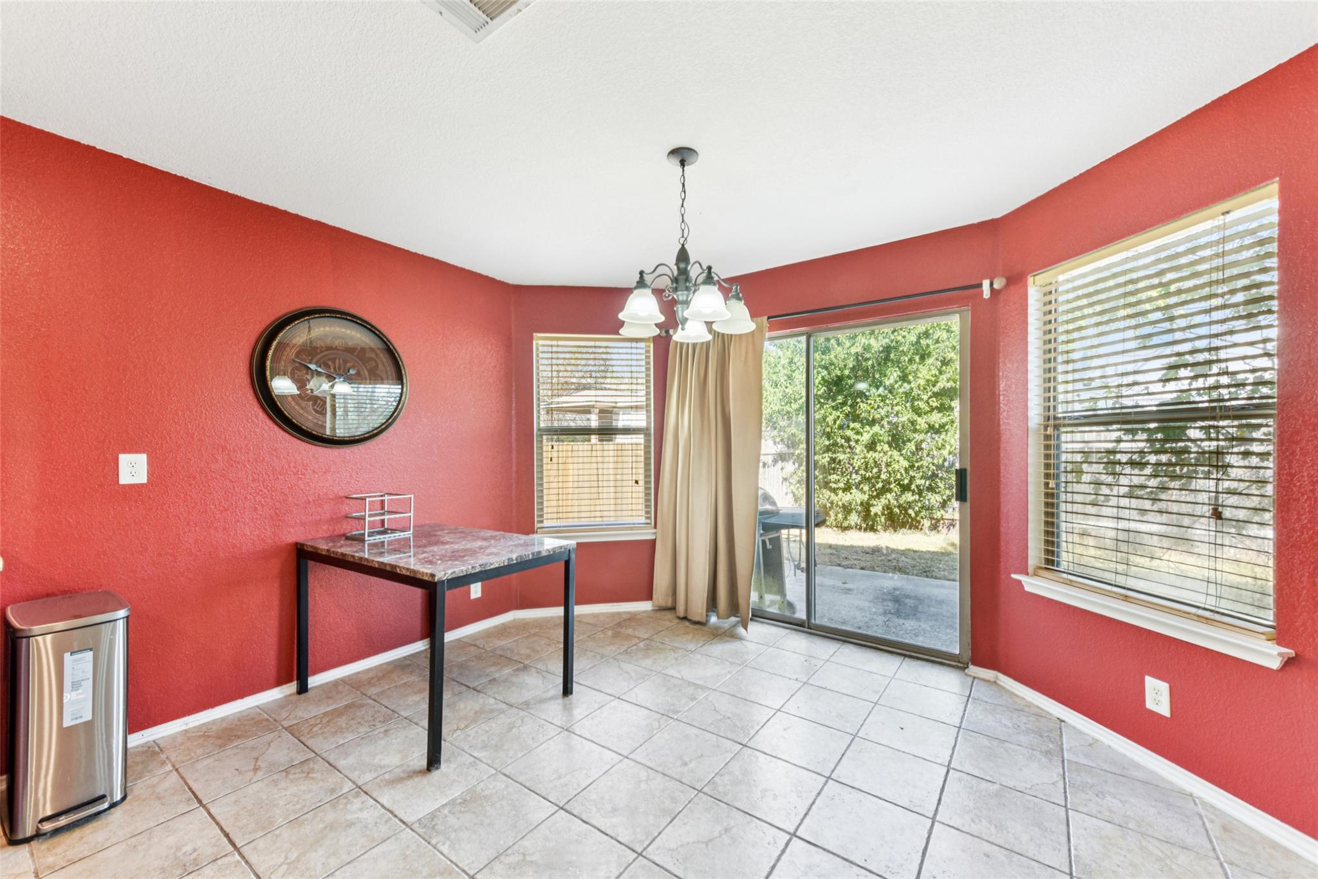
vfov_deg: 81.2
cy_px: 440
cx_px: 659
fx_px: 512
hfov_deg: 104.3
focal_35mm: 14
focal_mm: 14
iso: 100
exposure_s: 1/8
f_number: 8
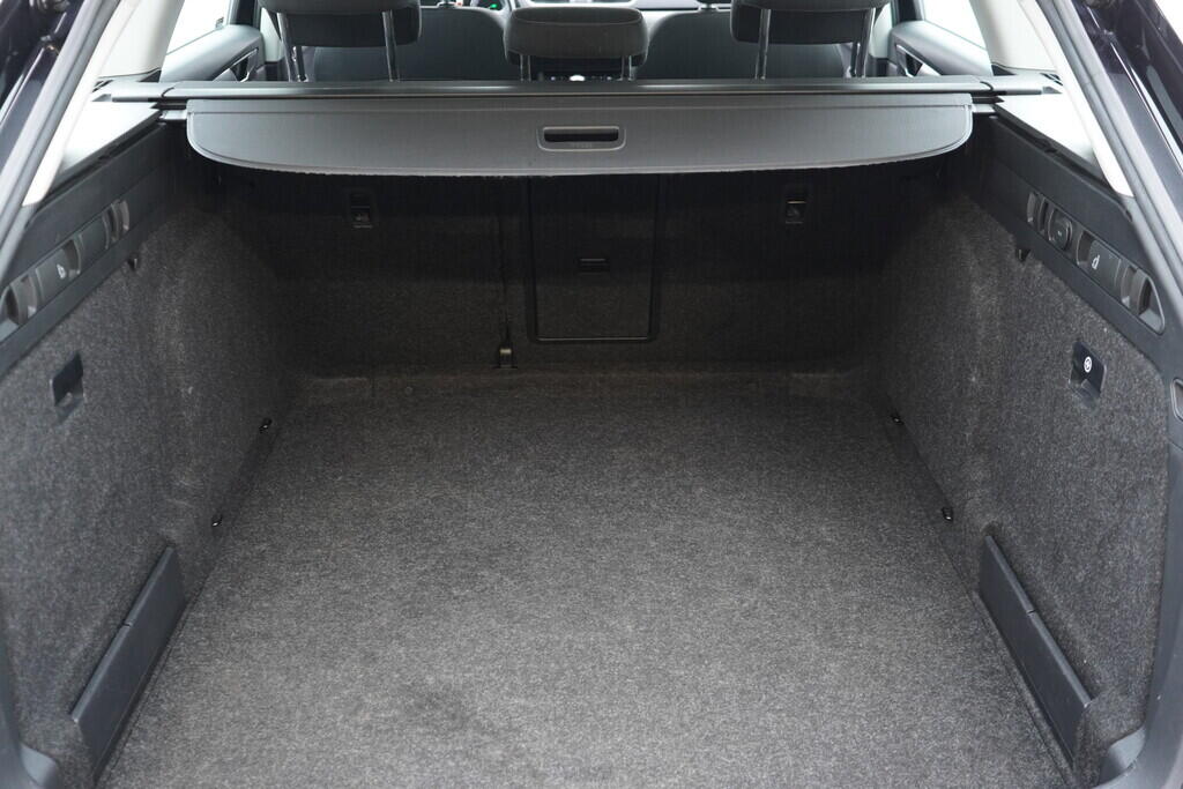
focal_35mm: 36
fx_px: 1183
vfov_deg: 36.9
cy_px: 394
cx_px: 592
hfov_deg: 53.1
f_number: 2.8
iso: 800
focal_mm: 24
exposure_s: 1/40
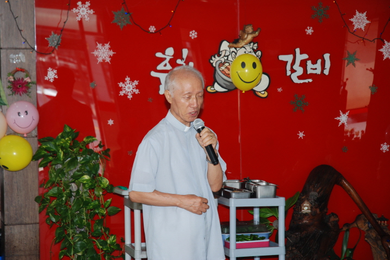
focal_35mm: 106
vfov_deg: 12.9
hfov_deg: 19.3
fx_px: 1148
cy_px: 130
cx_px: 196
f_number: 5.6
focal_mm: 70
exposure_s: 1/60
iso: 200
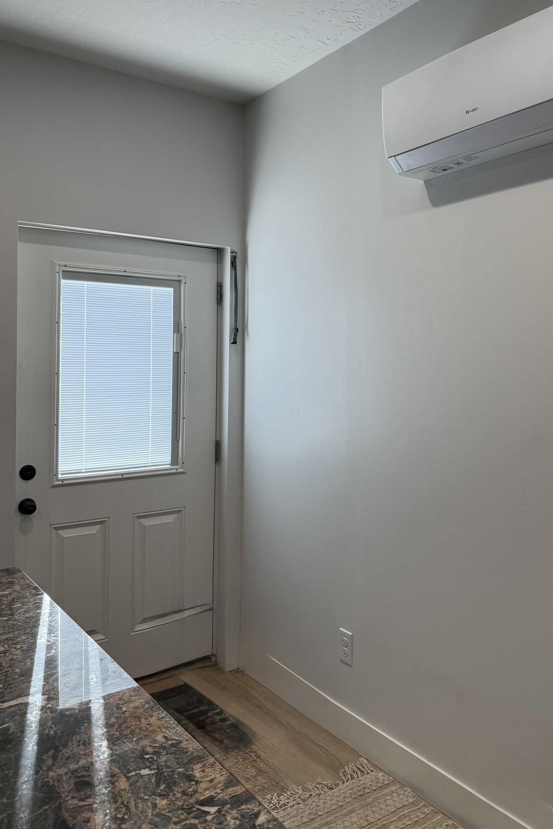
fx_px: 691
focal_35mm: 30
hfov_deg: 43.1
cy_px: 347
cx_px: 365
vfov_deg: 61.6
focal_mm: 6.76
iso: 80
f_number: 1.78
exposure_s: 1/185
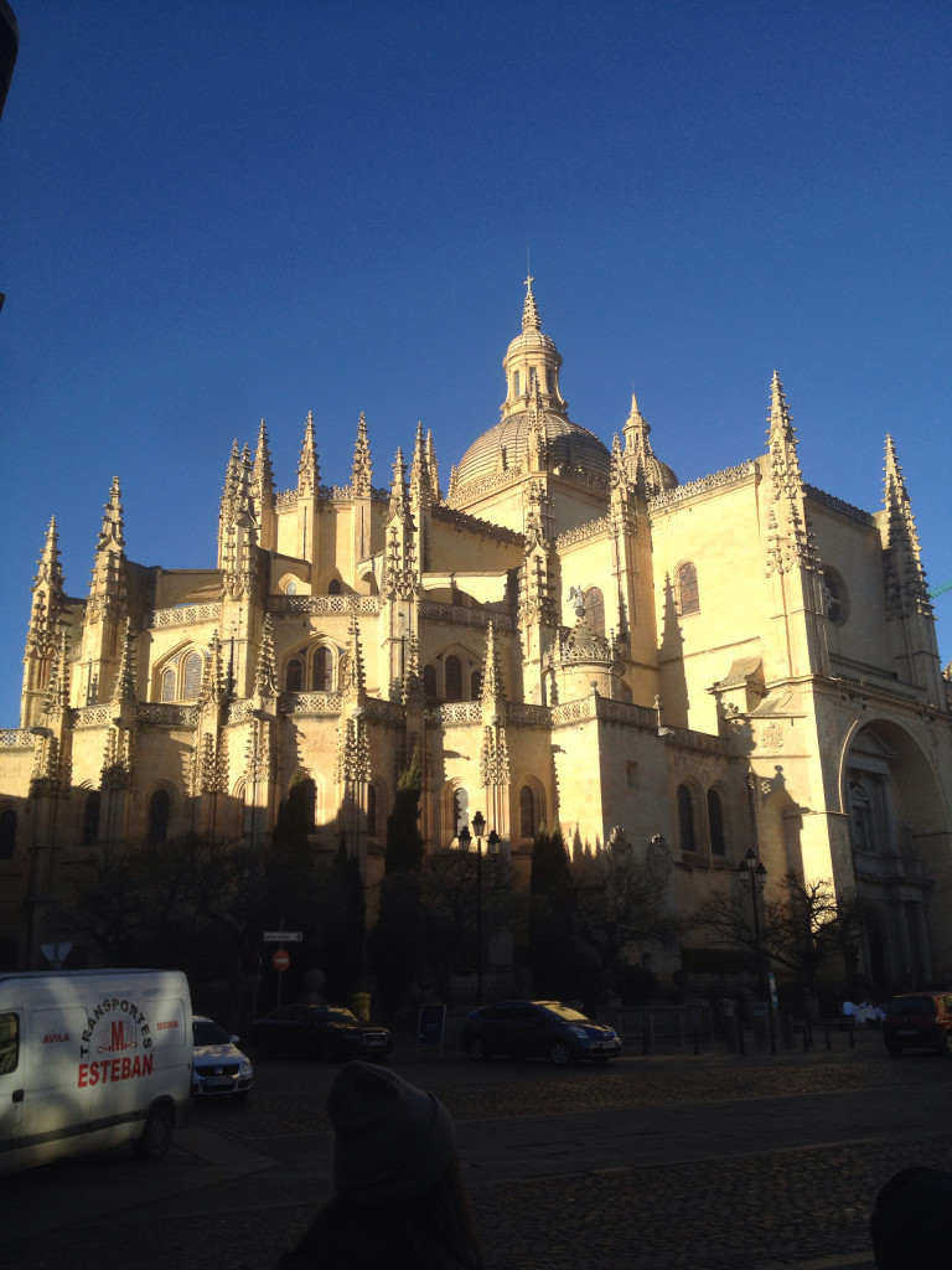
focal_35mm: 35
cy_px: 635
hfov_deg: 40.7
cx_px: 476
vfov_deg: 52.6
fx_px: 1283
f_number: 2.4
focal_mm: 4.28
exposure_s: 1/1284
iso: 50
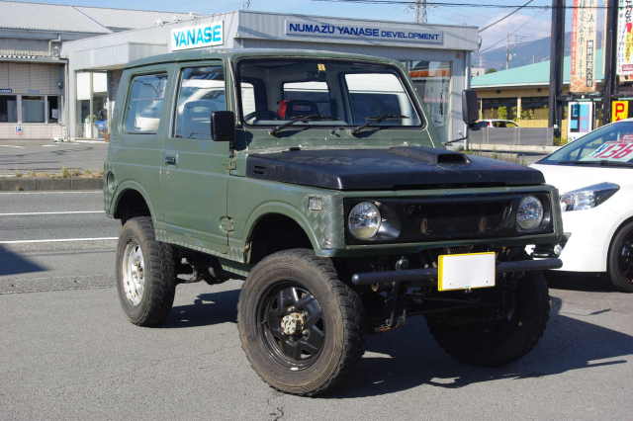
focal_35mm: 60
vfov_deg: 22.6
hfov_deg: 33.4
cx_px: 316
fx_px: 1054
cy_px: 210
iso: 100
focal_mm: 40
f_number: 8
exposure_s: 1/180
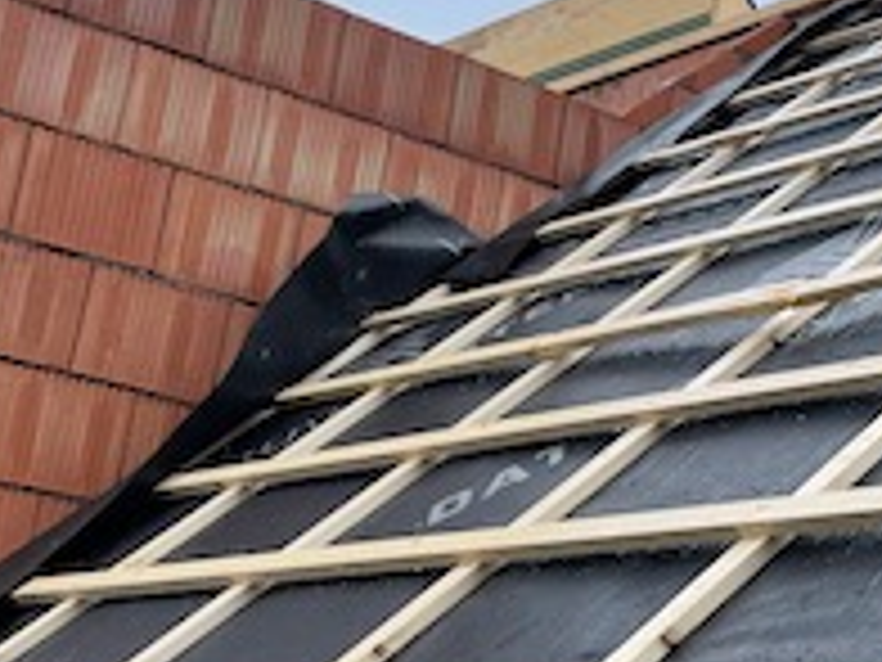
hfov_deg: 21.6
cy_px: 288
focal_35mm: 85
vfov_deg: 17.4
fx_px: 2166
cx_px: 1022
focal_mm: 4.2
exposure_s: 1/831
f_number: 1.6
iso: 32
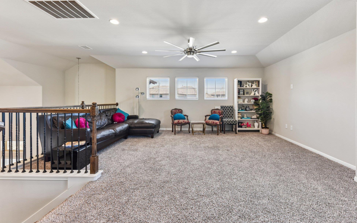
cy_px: 105
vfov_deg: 74.7
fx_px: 146
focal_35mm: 15
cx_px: 187
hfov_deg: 101.4
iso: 400
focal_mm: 14
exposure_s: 1/15
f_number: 8
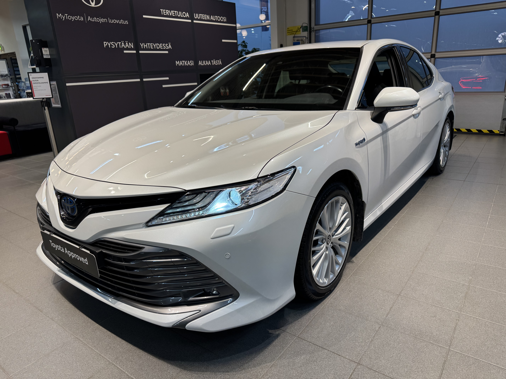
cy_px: 190
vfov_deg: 56.8
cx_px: 253
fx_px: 351
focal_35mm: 24
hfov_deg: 71.6
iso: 64
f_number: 1.78
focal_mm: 6.76
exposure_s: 1/181
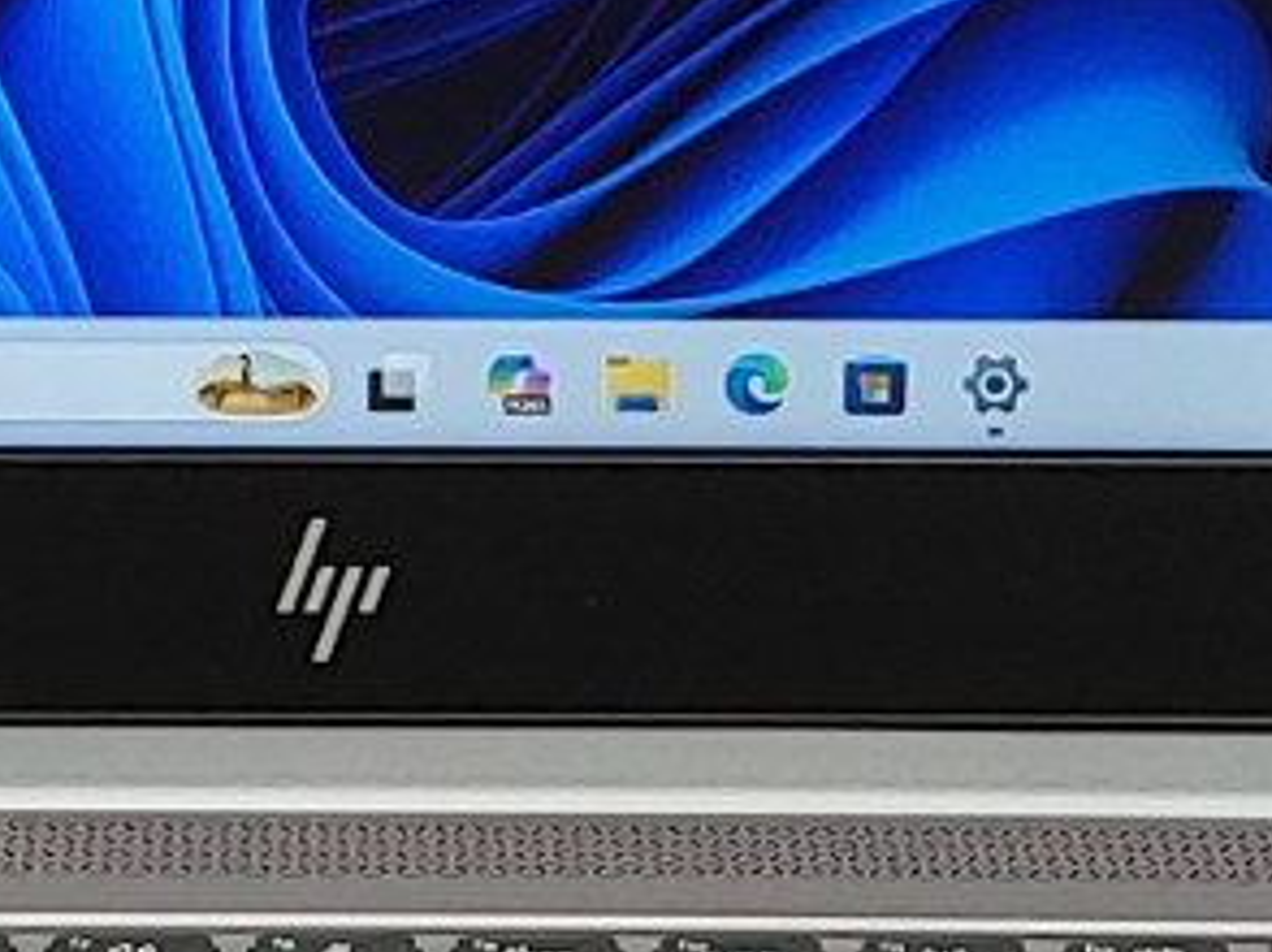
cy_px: 312
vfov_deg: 7.4
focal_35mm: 201
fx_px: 7380
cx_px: 376
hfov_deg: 9.8
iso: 50
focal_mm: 4.36
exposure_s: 1/60
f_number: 1.8
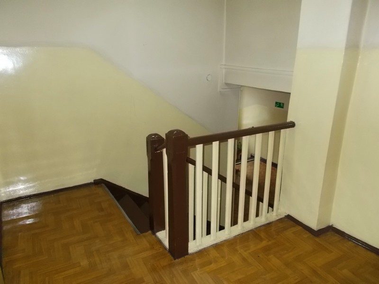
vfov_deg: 53.1
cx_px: 190
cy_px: 142
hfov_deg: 67.3
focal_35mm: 26
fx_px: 285
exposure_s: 1/25
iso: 320
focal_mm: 4.6
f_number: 3.2
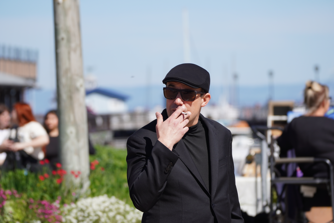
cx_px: 167
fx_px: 2352
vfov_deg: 5.4
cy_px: 112
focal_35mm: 254
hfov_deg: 8.1
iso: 100
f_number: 5.6
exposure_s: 1/640
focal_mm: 169
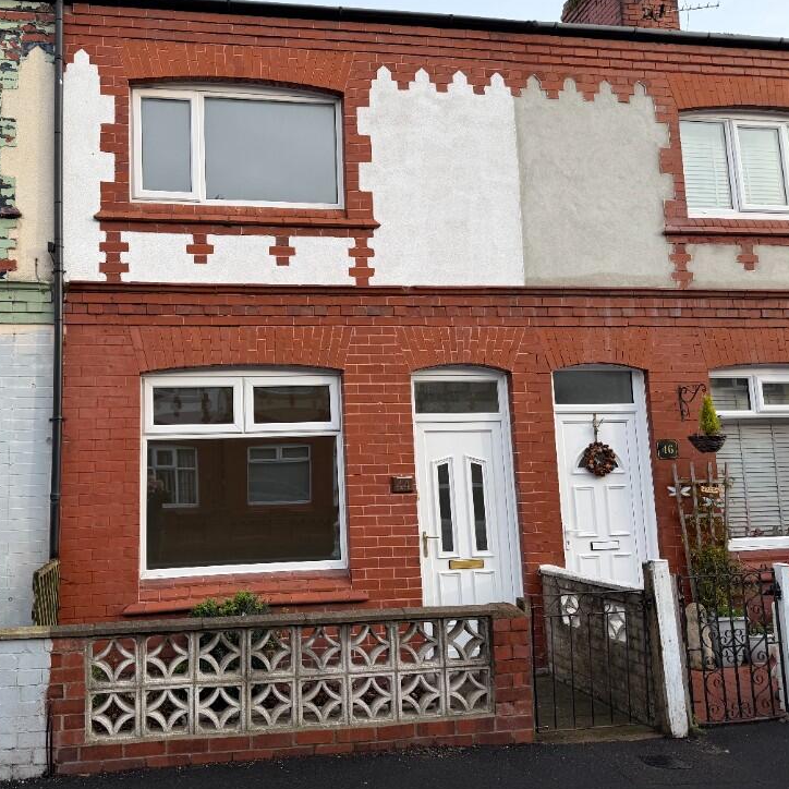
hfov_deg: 53.2
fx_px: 774
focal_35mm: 30
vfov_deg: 54.0
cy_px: 377
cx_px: 280
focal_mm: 6.76
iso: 80
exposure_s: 1/849
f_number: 1.78
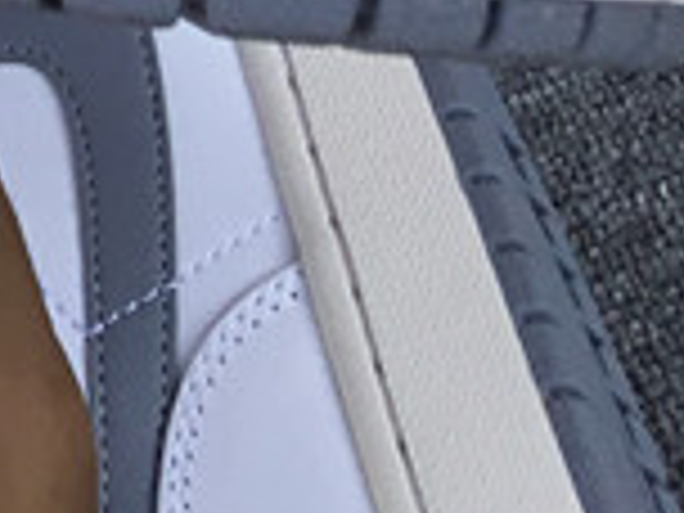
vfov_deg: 7.4
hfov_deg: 9.8
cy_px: -857
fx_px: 3636
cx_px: -792
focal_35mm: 184
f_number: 2.4
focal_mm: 3.3
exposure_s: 1/604
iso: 25
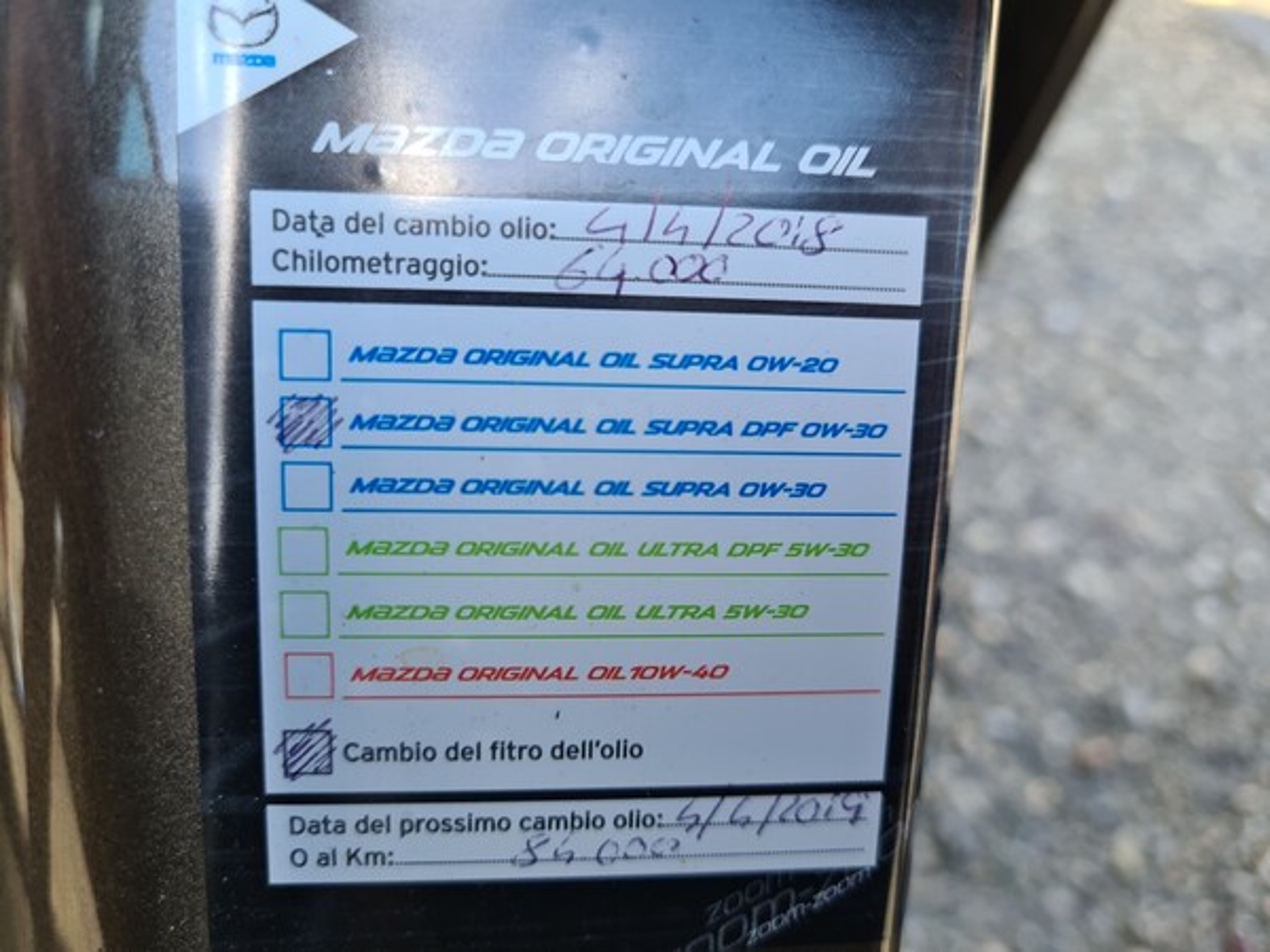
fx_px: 954
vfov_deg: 53.1
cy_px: 476
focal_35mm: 26
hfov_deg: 67.3
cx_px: 635
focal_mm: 5.4
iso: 50
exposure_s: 1/163
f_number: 1.8
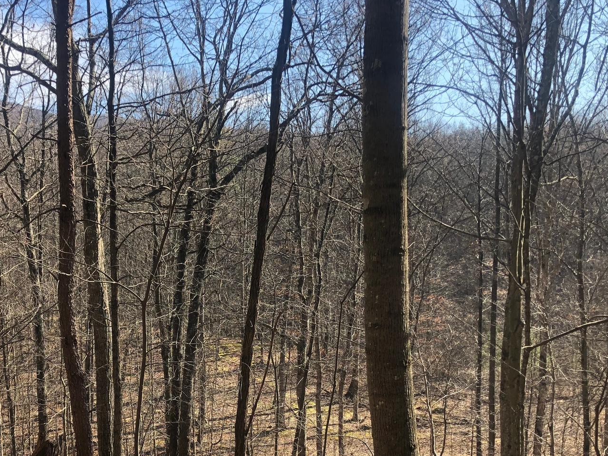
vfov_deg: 31.6
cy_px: 348
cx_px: 228
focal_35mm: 45
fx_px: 791
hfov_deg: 41.8
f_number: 1.8
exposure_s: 1/436
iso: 20
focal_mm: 3.99
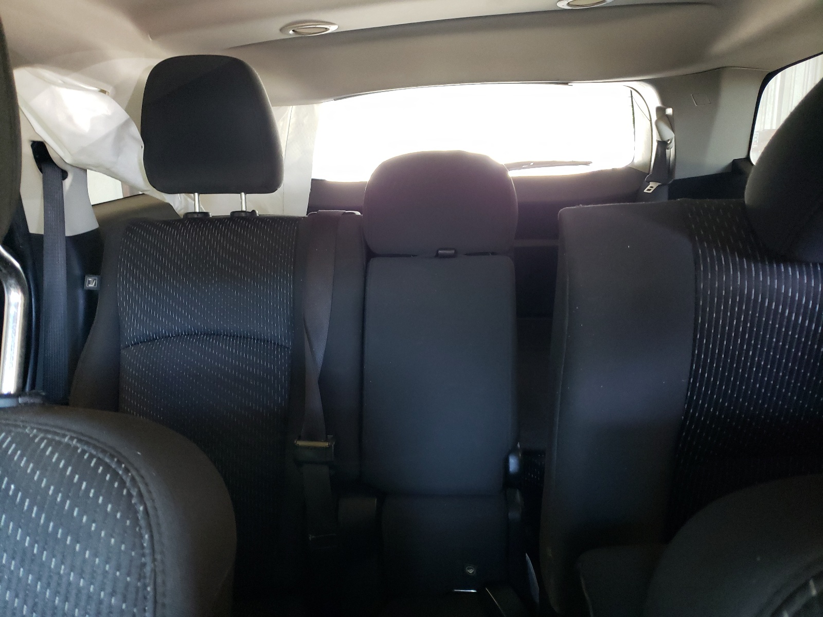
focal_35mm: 26
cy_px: 308
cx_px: 412
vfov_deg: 53.1
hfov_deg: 67.3
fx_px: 618
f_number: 1.5
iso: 311
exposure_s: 1/30
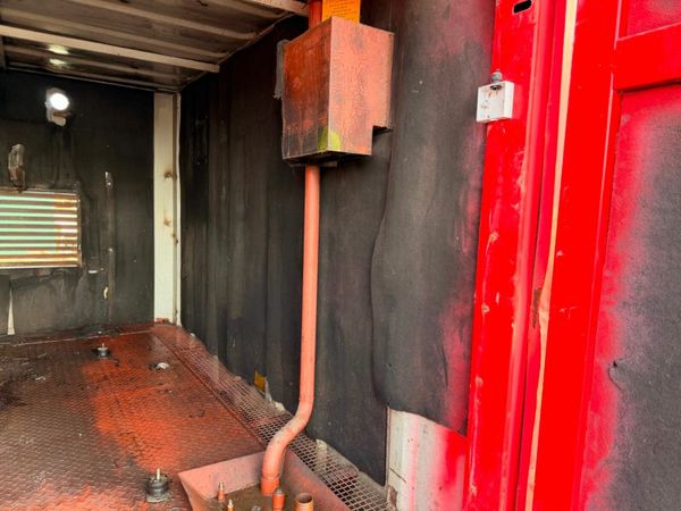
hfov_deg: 71.6
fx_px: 472
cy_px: 256
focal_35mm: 24
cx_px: 340
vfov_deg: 56.8
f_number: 1.78
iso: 200
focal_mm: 6.76
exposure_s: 1/121
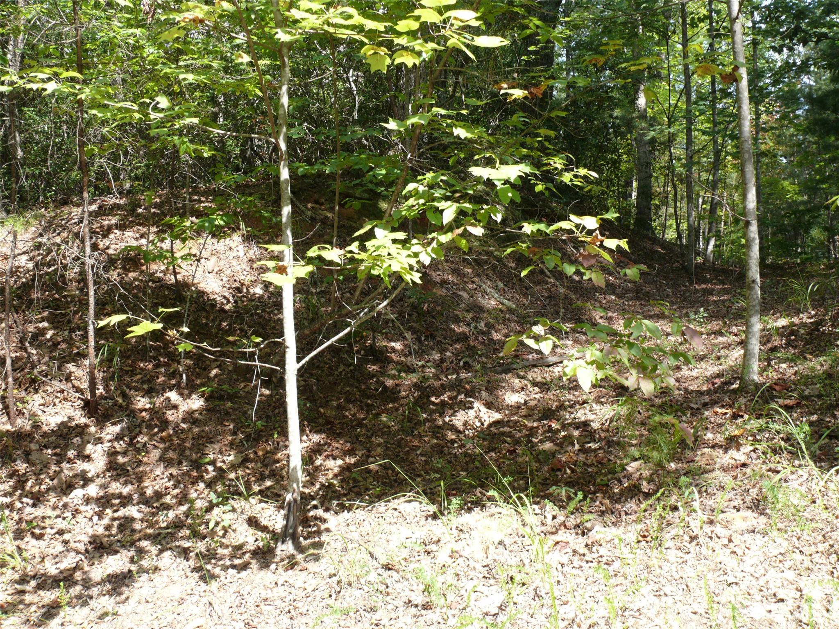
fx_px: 848
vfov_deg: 40.7
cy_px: 314
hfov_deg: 52.6
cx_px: 420
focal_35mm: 35
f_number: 4
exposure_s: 1/100
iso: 100
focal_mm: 7.4
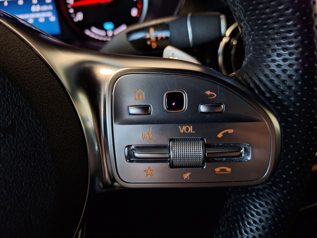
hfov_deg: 73.9
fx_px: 211
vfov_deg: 58.9
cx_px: 158
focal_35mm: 23
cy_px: 119
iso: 320
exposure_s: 1/25
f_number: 1.8
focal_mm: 5.54
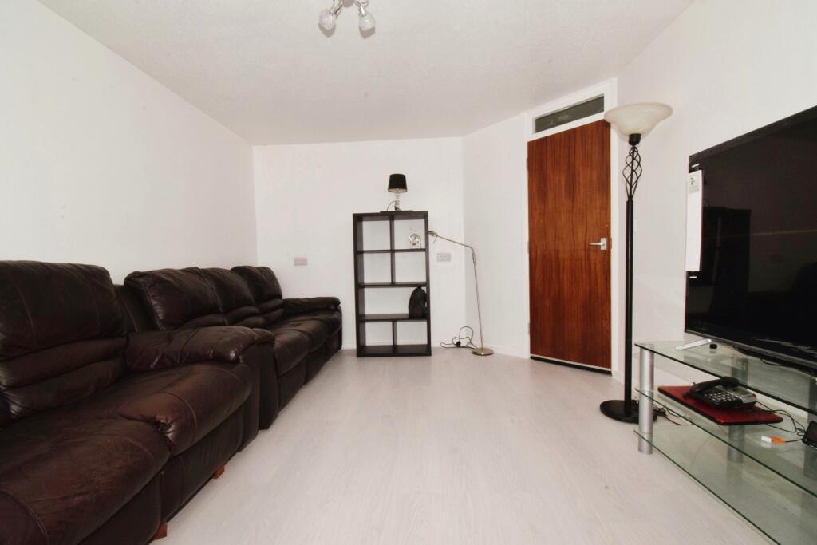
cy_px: 272
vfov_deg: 77.3
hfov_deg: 100.4
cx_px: 408
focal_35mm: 15
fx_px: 340
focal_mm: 10
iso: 1000
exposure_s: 1/60
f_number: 22
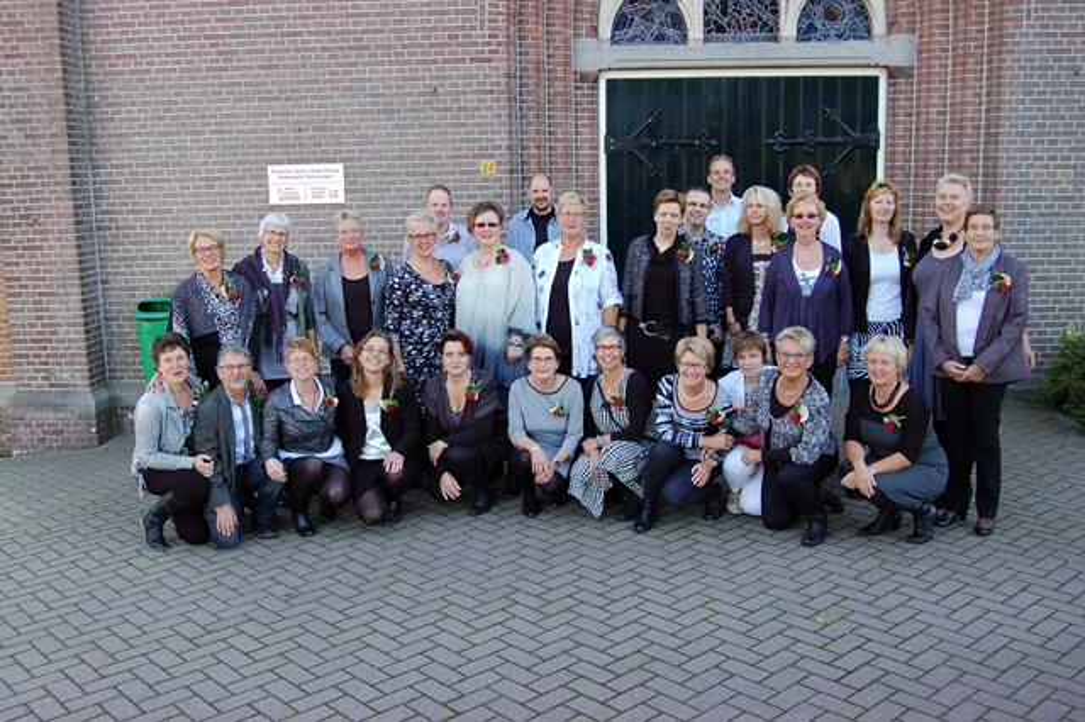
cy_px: 361
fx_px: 1084
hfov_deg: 53.2
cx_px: 542
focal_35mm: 36
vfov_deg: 36.8
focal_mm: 24
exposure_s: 1/100
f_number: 5.6
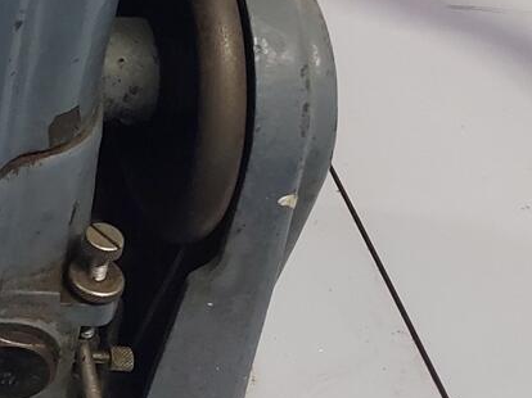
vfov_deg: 15.9
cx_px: -395
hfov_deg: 18.3
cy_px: -147
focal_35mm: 87
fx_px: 1336
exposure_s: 1/25
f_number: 1.8
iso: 400
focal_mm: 5.23
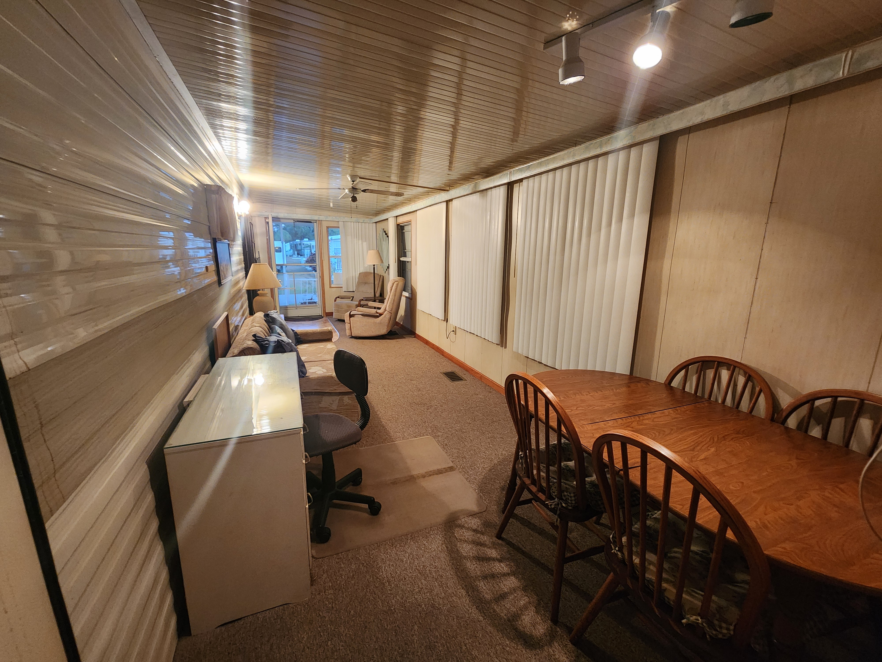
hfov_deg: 106.2
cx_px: 441
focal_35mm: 13
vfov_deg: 89.9
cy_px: 331
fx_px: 331
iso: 500
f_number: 2.2
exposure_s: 1/30
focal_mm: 2.2
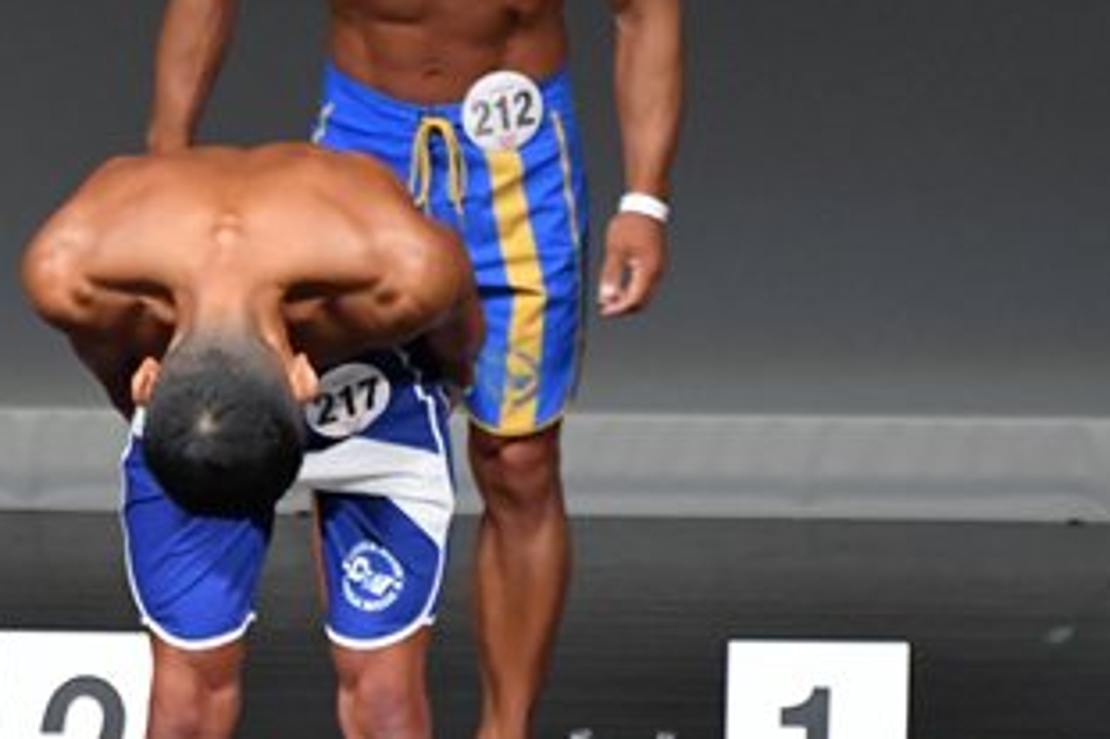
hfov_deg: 2.4
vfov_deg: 1.6
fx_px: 26501
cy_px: 507
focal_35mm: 860
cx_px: 234
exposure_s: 1/400
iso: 4000
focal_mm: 230
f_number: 5.6
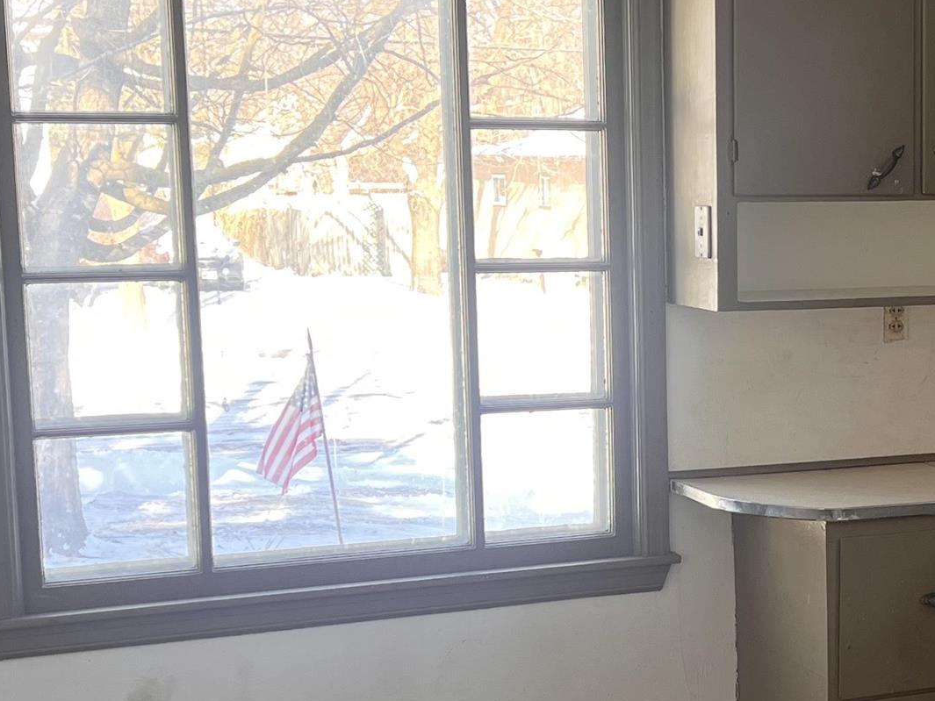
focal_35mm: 75
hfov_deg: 25.2
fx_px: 2026
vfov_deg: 19.6
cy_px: 460
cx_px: 852
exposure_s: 1/135
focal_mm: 5.7
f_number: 1.5
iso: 64
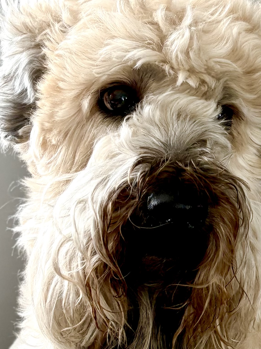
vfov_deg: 20.2
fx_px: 975
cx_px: 259
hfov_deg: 15.0
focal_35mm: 97
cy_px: 222
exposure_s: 1/60
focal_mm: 5.96
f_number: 1.6
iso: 125
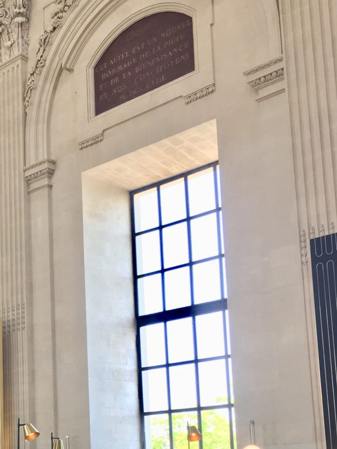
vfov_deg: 31.3
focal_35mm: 60
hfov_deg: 23.4
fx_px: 779
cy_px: 361
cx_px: 4
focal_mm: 4.15
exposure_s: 1/100
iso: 40
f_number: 2.2
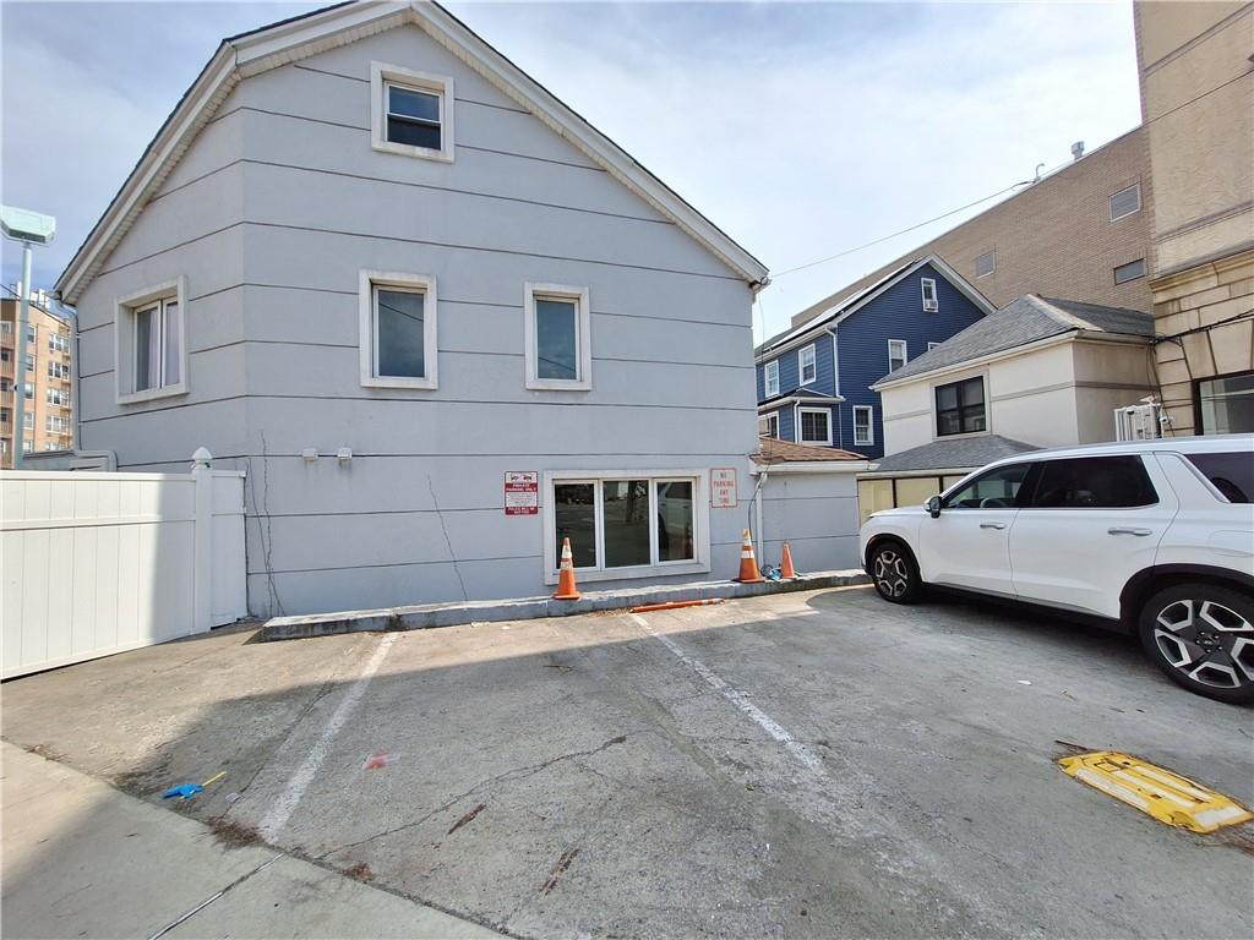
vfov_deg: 89.9
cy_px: 470
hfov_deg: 106.2
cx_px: 627
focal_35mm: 13
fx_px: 471
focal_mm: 1.74
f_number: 2.2
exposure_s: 1/3096
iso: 40
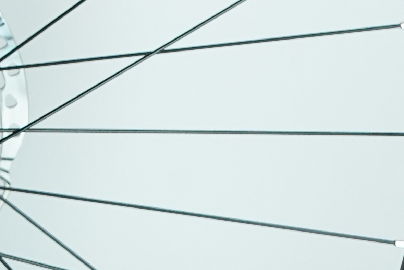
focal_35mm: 173
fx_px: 1941
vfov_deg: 7.4
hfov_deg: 11.0
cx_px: -340
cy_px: -378
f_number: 5.6
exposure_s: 1/200
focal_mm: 34
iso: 2000
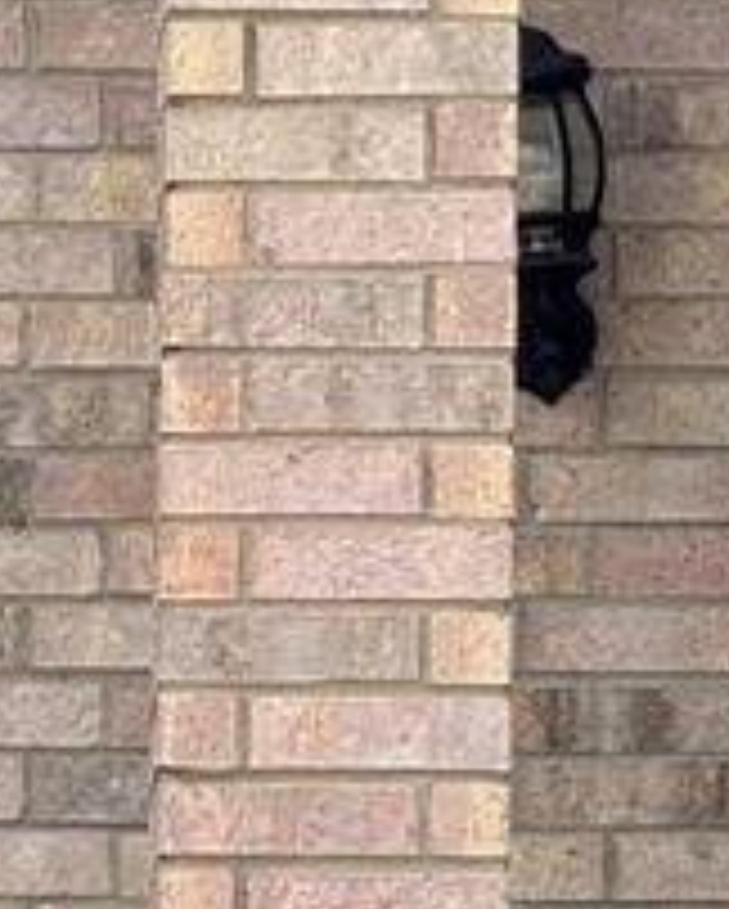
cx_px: -792
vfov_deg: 3.2
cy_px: 1256
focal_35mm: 594
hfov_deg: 2.6
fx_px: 15996
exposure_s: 1/581
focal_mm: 15.66
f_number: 2.8
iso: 50
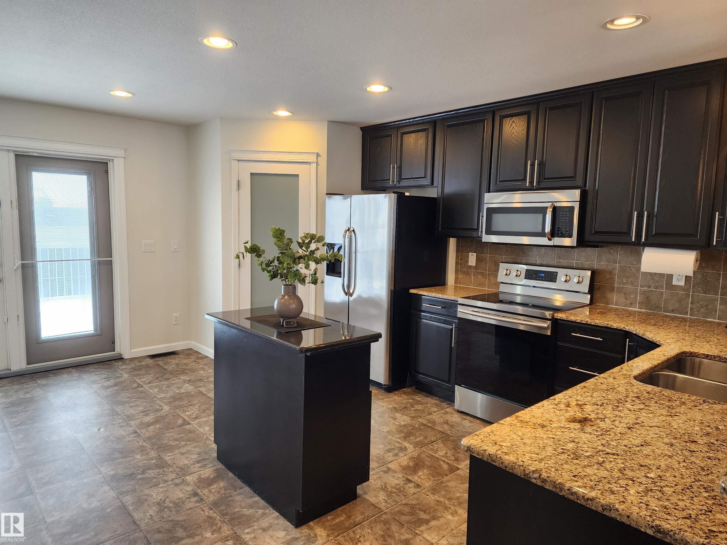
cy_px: 272
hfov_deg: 73.9
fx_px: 483
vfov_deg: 58.9
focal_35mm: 23
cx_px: 364
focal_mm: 6.4
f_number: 1.8
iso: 125
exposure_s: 1/120
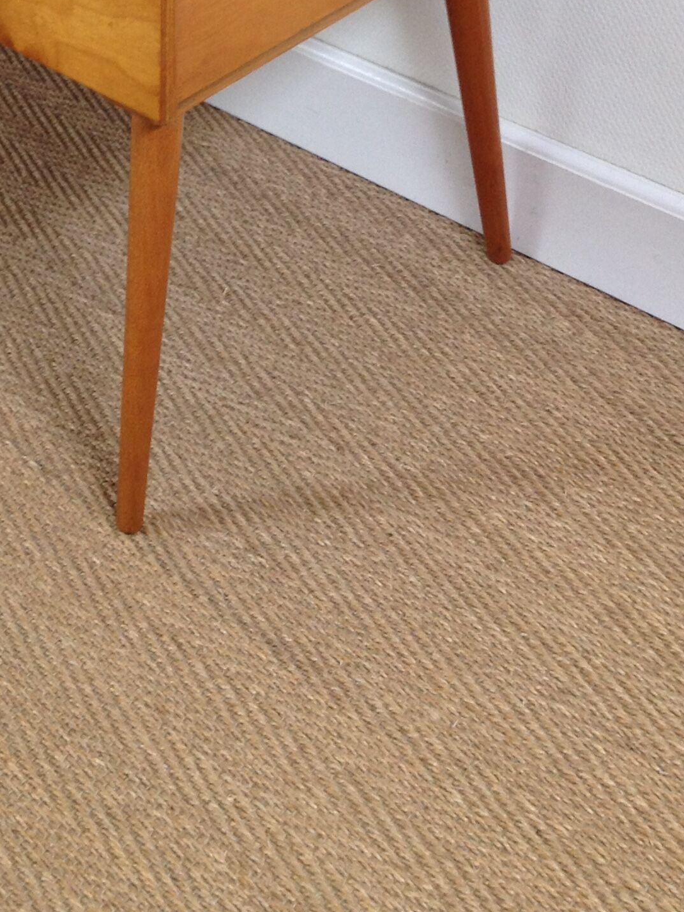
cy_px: -109
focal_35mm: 80
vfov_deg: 22.9
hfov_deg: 18.0
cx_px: 4
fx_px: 2108
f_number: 2.4
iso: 64
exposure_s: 1/20
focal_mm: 4.28
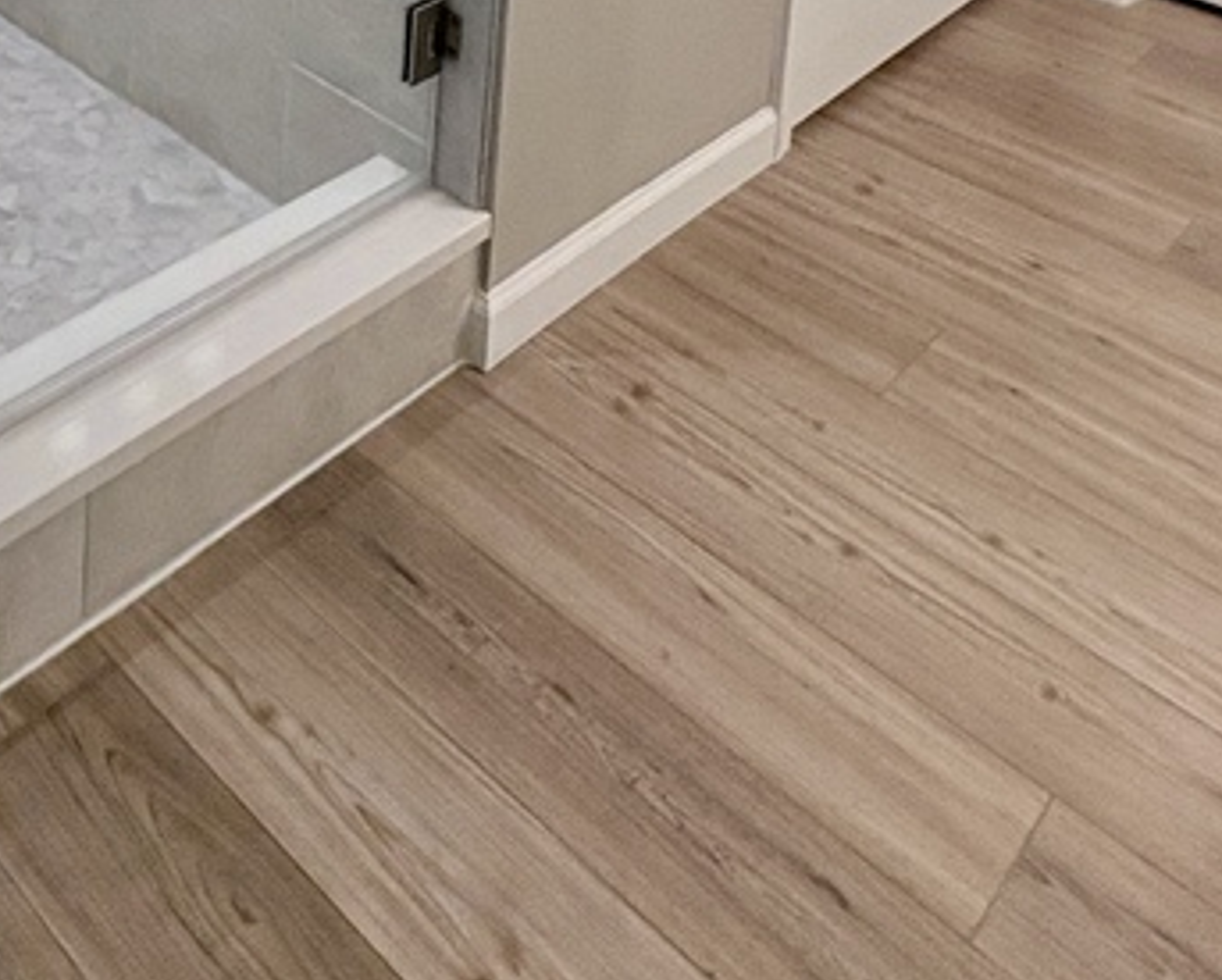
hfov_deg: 39.9
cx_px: 135
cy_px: -567
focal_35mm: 43
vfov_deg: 24.8
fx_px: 1556
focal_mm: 2.22
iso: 320
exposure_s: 1/120
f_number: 2.2
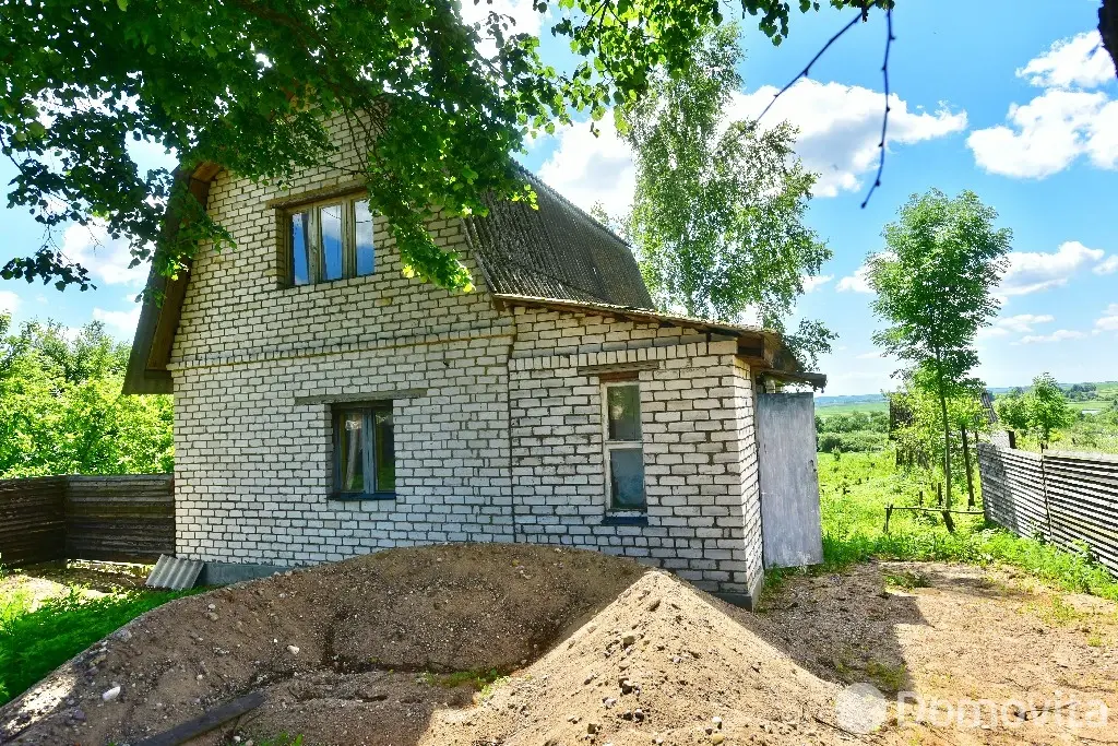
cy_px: 373
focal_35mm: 21
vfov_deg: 59.5
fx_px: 652
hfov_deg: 81.2
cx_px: 559
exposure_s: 1/500
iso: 100
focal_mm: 21
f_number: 5
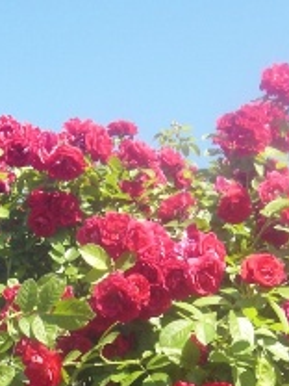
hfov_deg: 18.0
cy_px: 401
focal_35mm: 82
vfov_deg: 22.7
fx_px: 913
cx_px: 169
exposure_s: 1/200
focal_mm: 6.3
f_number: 4.4
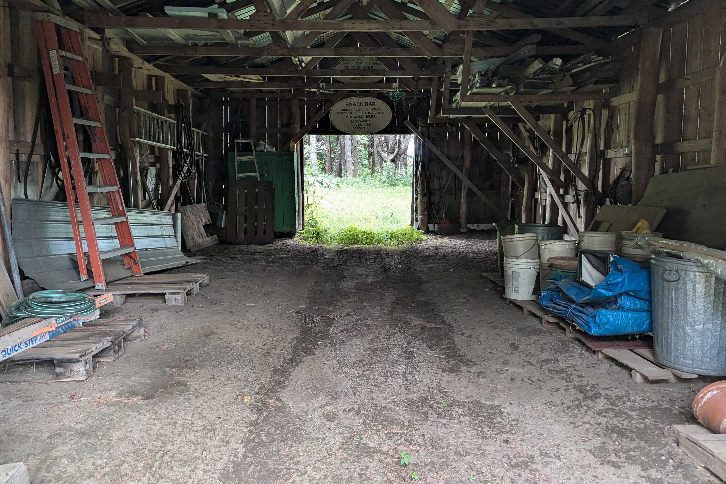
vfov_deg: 49.5
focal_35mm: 26
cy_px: 216
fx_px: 524
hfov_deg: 69.4
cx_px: 366
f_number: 1.85
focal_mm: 6.81
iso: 66
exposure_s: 1/23.8
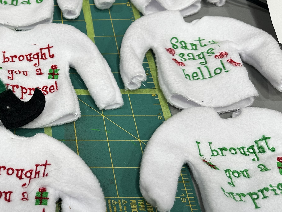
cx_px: 1
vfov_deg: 27.4
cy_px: 80
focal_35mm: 53
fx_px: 432
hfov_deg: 33.2
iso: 125
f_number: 1.78
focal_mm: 6.86
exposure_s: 1/120
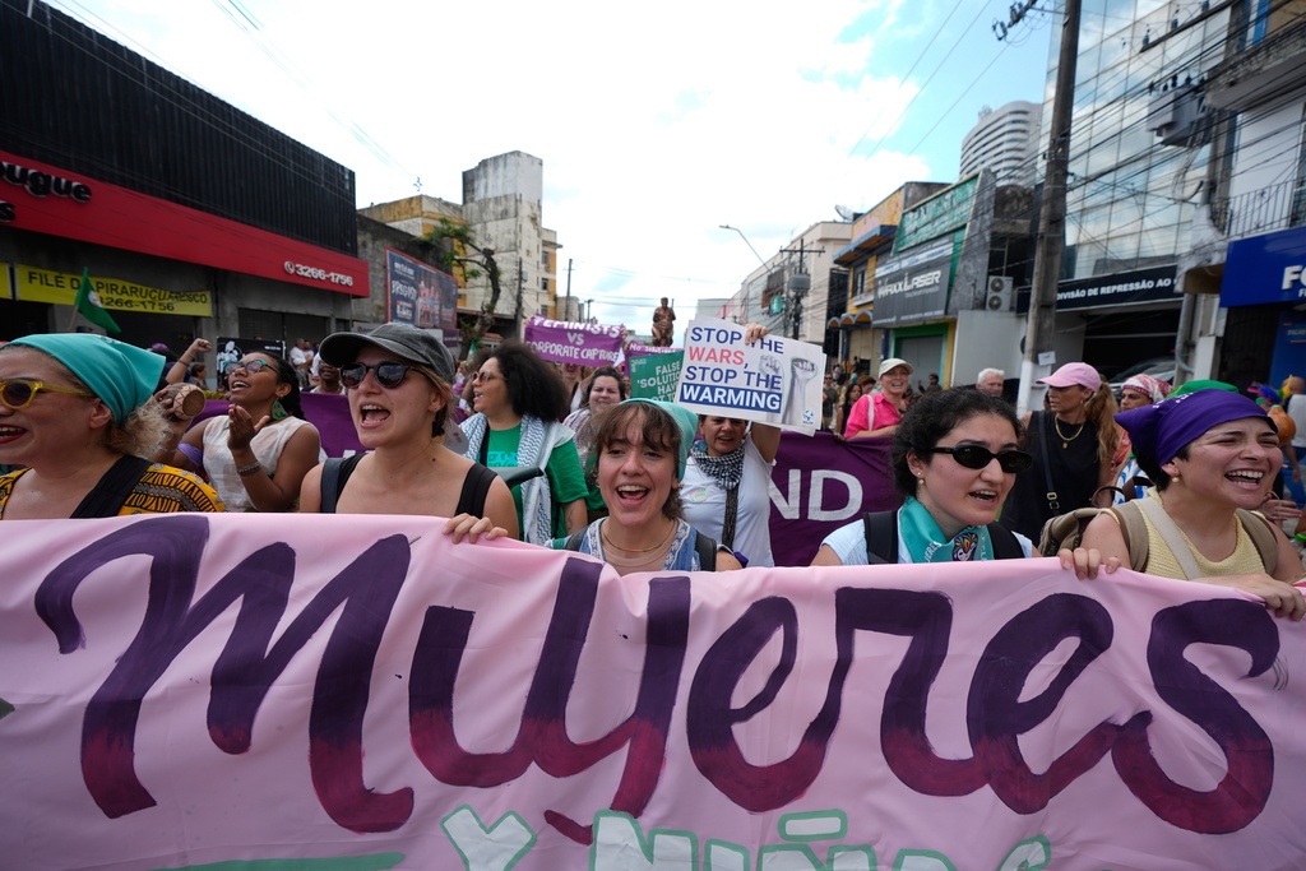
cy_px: 436
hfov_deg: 96.7
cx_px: 653
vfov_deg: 73.8
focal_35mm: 16
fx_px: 580
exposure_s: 1/1250
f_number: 4
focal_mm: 16
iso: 200
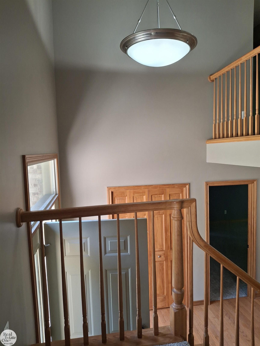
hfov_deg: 54.9
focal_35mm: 25
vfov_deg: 69.4
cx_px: 130
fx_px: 250
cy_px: 173
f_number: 1.8
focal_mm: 4.69
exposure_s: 1/100
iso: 100
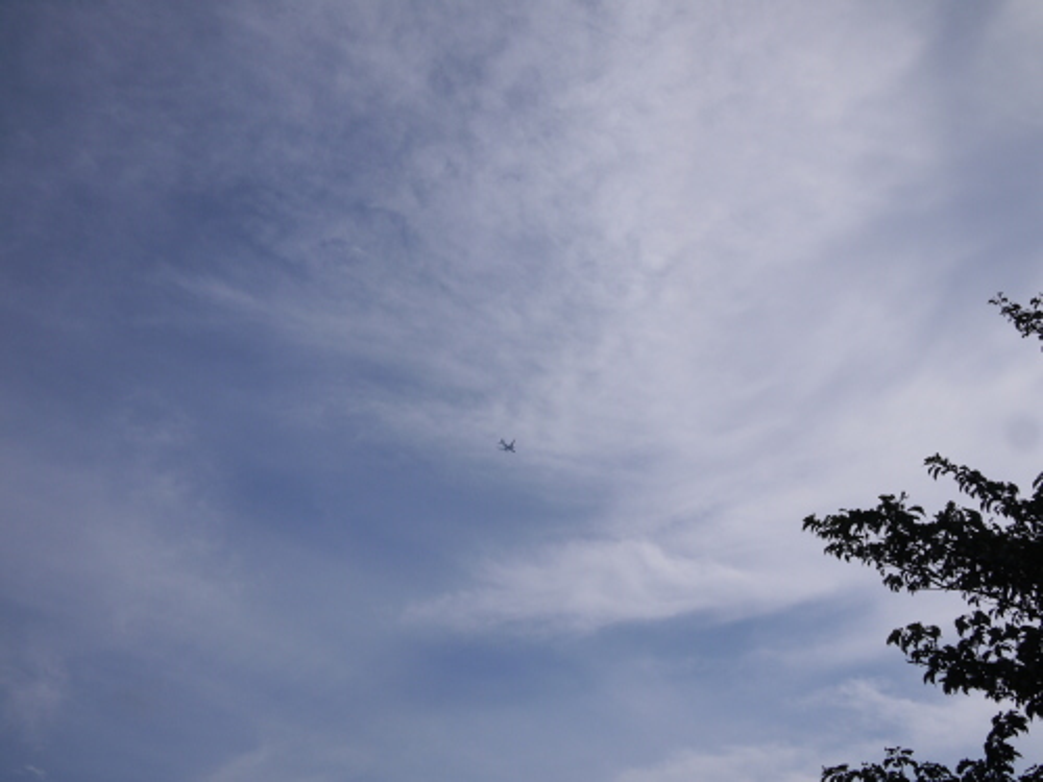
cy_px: 391
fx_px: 1205
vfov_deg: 36.0
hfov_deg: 46.8
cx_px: 522
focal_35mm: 40
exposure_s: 1/1600
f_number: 9
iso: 100
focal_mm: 20
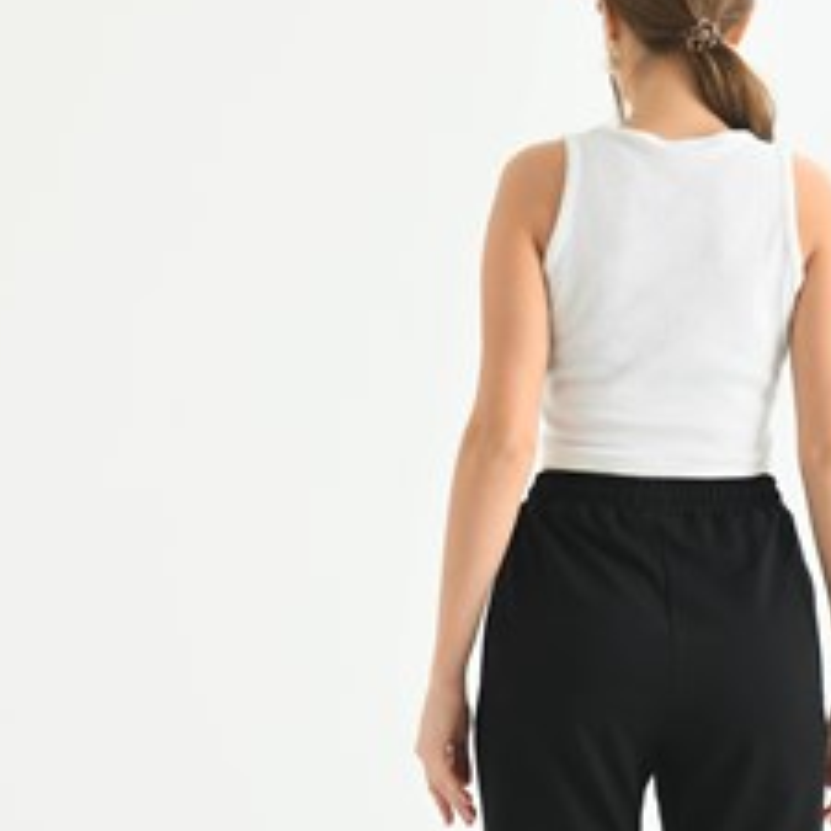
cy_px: 713
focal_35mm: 112
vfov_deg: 15.4
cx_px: 598
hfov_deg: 15.5
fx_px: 3042
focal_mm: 52
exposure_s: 1/125
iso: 160
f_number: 5.6
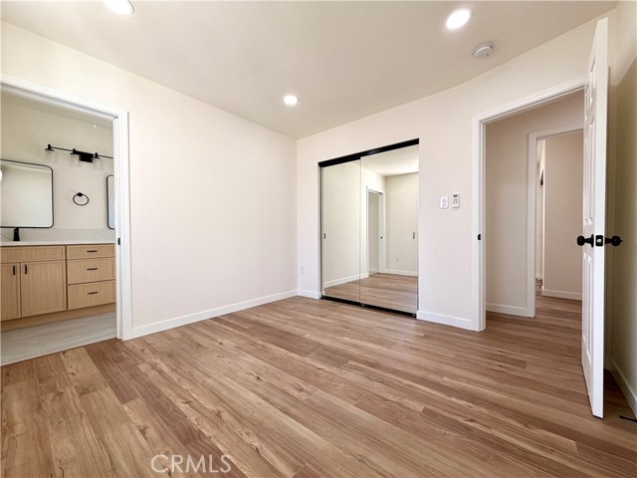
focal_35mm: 14
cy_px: 239
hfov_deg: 102.1
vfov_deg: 85.7
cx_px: 318
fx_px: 258
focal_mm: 2.22
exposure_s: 1/120
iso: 64
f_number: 2.2
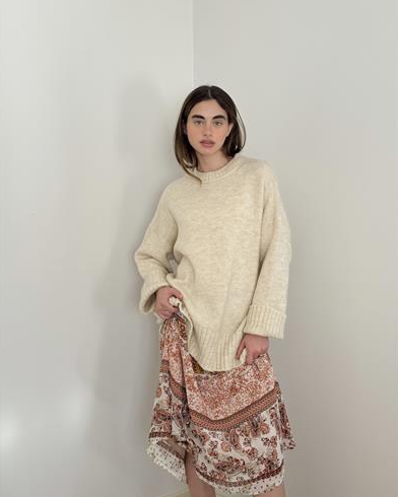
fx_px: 751
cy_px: 236
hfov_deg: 29.7
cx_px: 200
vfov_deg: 36.6
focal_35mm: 51
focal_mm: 6.76
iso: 64
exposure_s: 1/121
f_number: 1.78
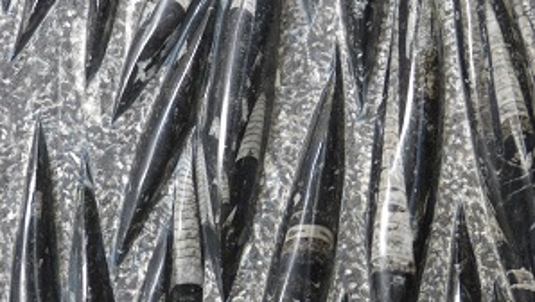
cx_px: 329
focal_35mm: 199
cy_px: 114
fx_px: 2825
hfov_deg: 10.8
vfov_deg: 6.1
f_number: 3.5
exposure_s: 1/40
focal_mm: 19.7
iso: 400
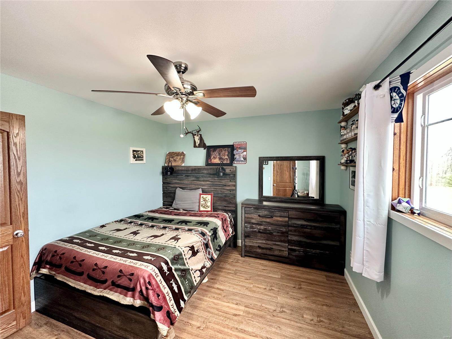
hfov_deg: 102.1
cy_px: 170
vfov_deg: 85.7
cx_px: 226
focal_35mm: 14
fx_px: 183
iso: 200
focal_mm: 2.22
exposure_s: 1/99
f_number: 2.2
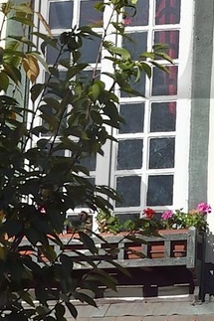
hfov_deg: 5.6
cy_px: -83
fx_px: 2124
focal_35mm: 238
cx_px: 458
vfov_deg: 8.5
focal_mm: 32
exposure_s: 1/250
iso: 200
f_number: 16
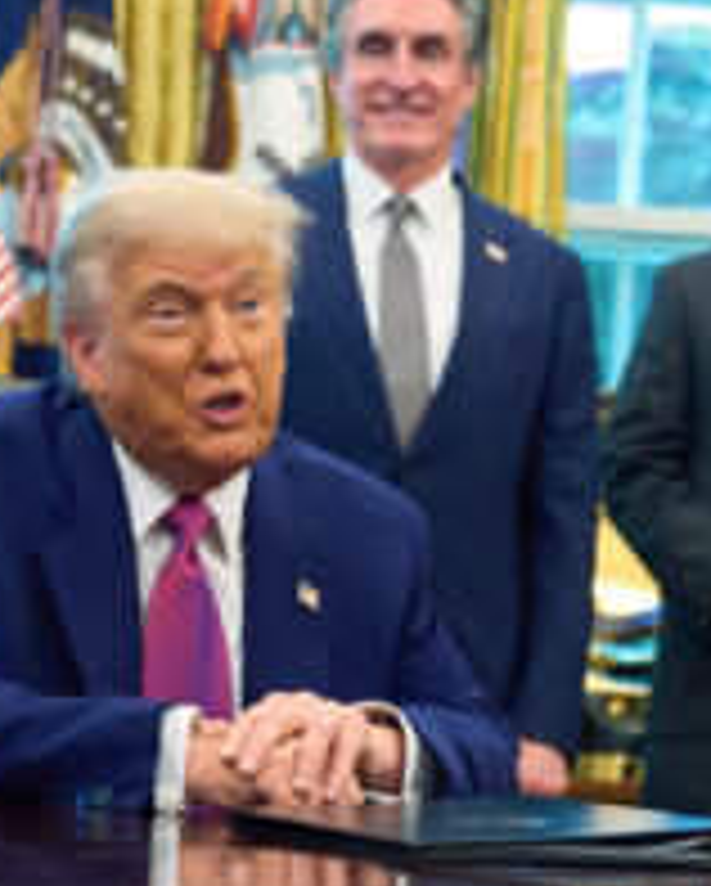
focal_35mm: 102
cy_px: 535
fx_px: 2679
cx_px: 482
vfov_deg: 18.8
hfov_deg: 15.1
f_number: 2.8
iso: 2000
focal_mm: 51
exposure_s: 1/320
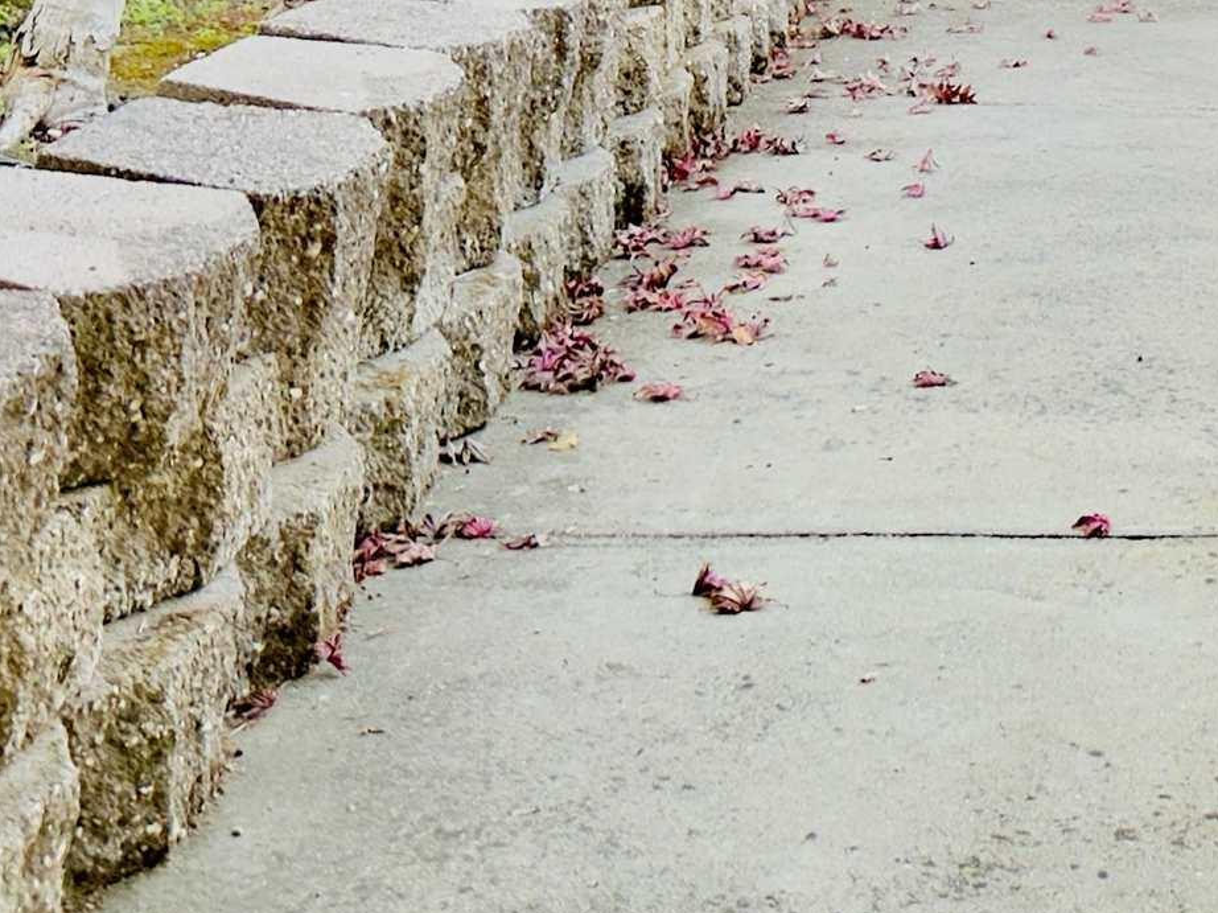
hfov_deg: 23.2
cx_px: 1266
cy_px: -402
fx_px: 2814
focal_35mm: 80
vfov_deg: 16.9
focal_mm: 6.76
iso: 800
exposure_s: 1/60
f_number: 1.78
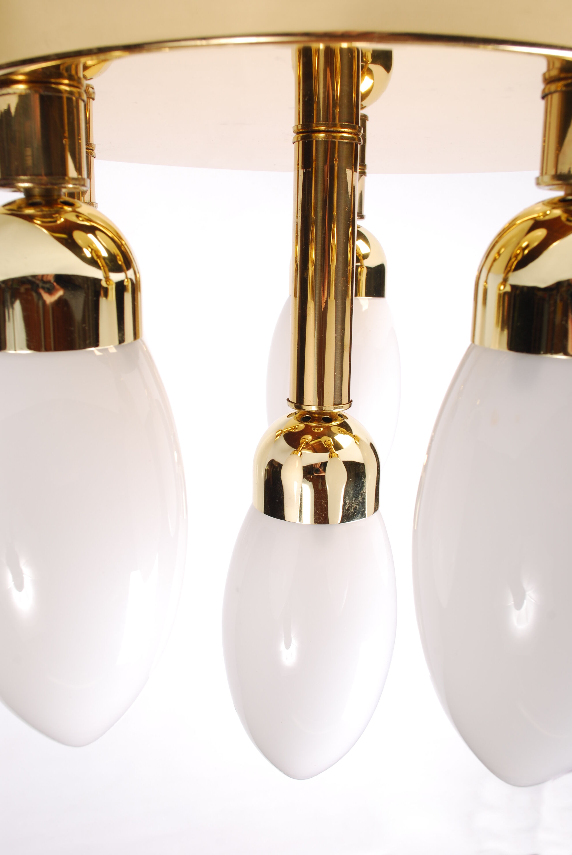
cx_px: 286
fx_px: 855
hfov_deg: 37.0
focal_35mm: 36
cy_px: 428
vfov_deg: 53.1
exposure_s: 1/100
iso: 100
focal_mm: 24
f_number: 11
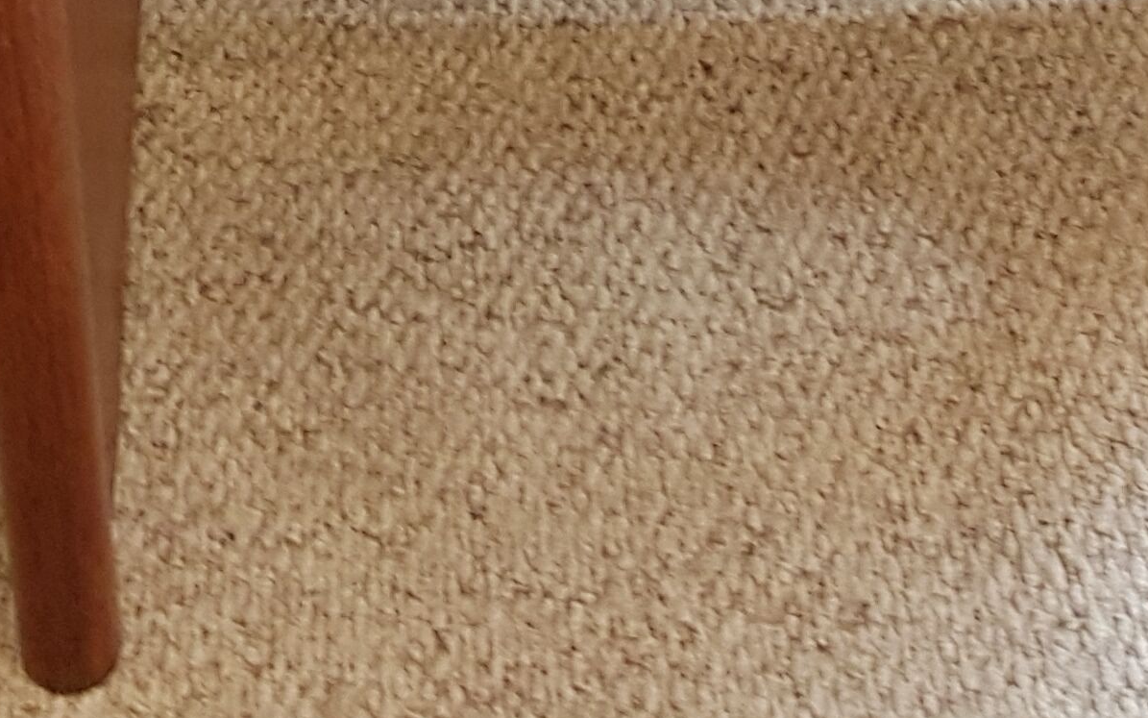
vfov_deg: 12.8
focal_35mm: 93
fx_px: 2910
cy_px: -583
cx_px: 143
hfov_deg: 21.9
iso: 200
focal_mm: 4.2
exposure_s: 1/10
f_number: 1.7
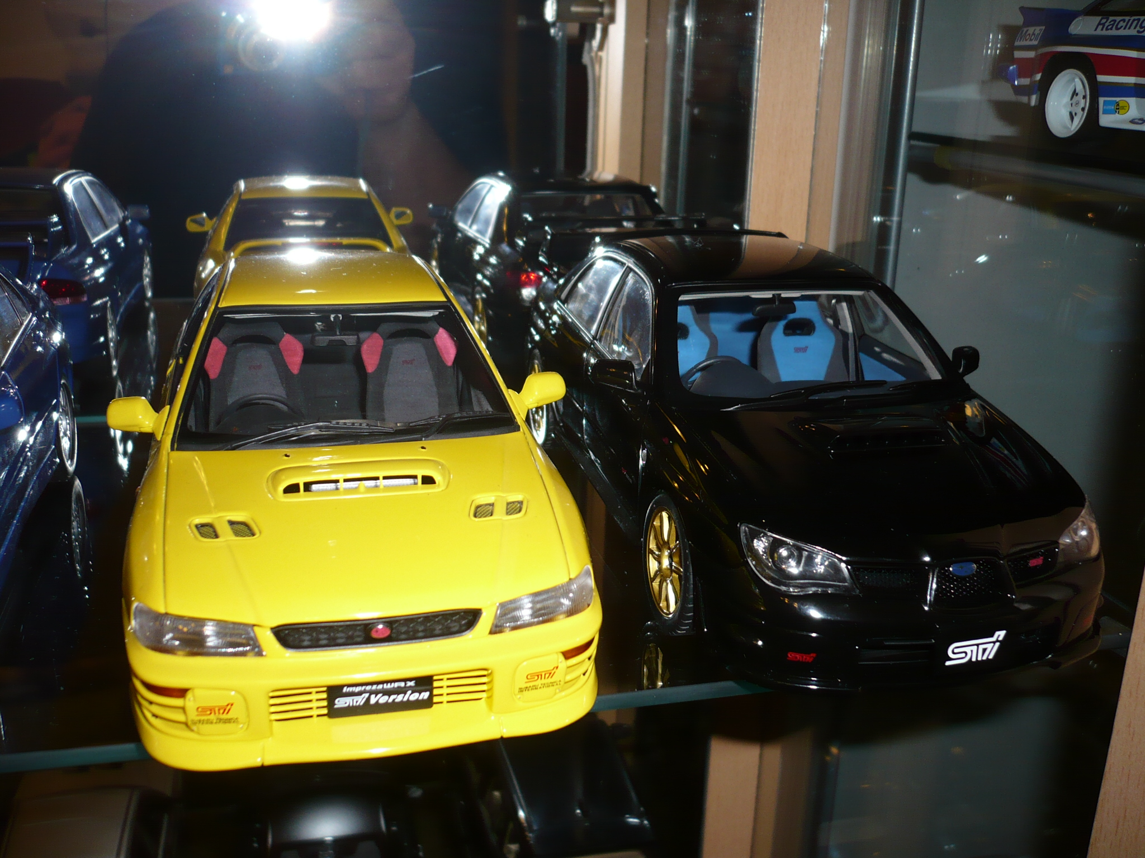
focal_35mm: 35
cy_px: 429
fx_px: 1158
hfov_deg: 52.6
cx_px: 572
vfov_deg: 40.7
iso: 100
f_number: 2.8
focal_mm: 5.8
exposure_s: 1/30
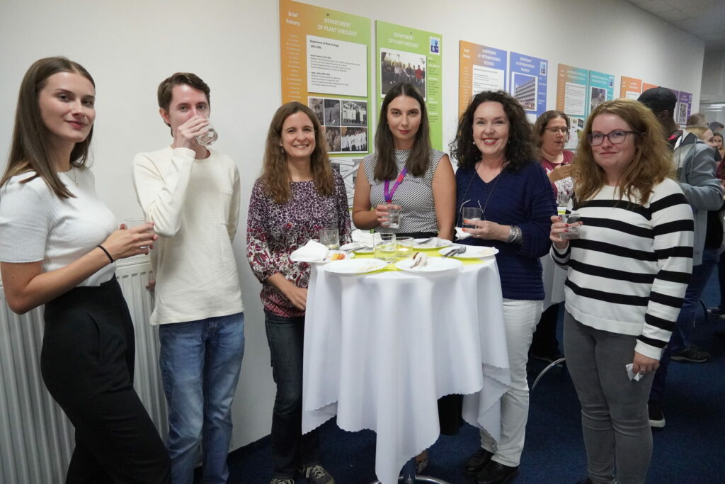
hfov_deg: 67.4
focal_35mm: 27
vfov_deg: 47.9
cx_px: 362
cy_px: 242
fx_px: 544
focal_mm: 18
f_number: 4
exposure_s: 1/160
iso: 6400
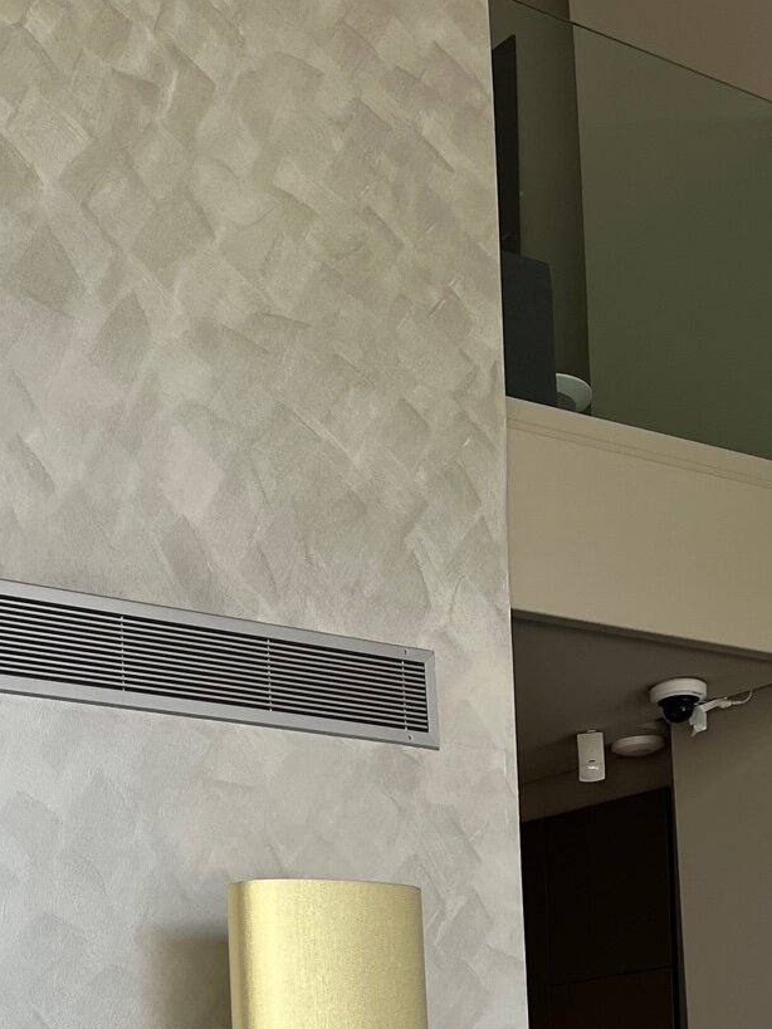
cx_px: -163
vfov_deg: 28.2
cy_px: 1064
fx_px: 1904
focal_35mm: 64
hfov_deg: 21.3
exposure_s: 1/281
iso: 40
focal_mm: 5.1
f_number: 1.6
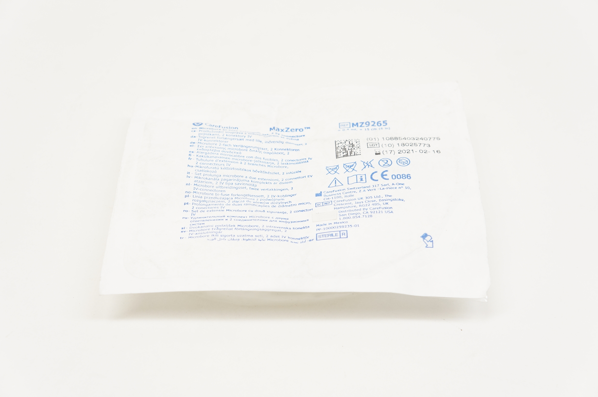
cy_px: 198
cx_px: 299
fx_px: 846
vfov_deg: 26.4
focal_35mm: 51
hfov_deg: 38.9
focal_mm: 34
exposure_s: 1/50
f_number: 6.3
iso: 400
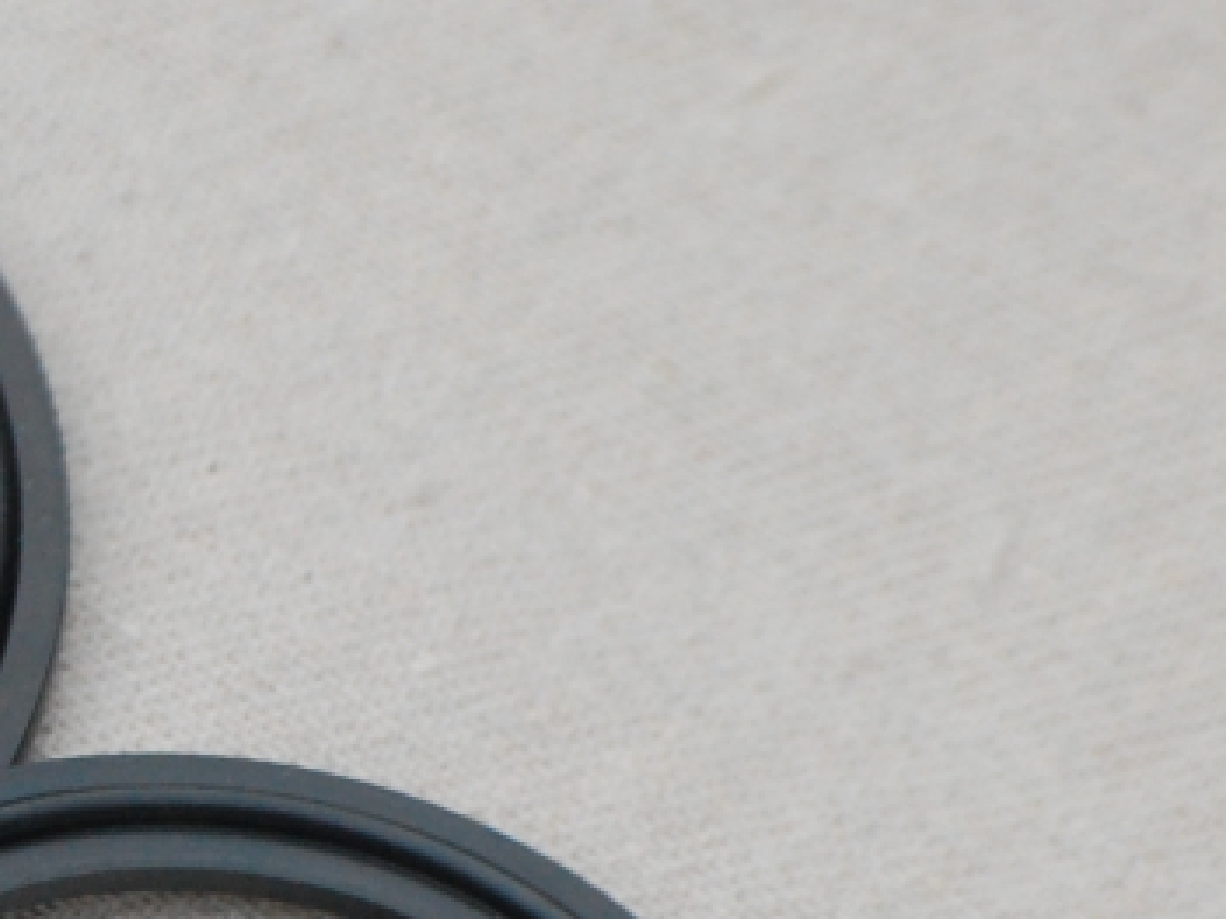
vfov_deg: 3.4
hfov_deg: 4.5
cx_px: -468
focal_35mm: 441
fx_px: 15628
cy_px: 938
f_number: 8
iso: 800
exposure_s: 1/200
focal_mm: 105
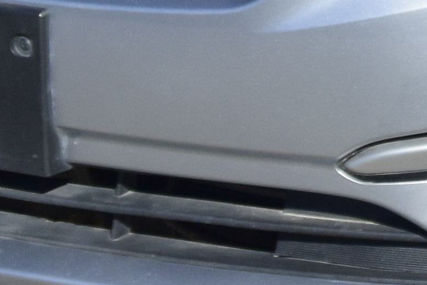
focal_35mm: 339
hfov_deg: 6.0
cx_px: 771
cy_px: -338
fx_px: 4021
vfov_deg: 4.0
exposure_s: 1/800
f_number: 5
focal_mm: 18.9
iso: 160
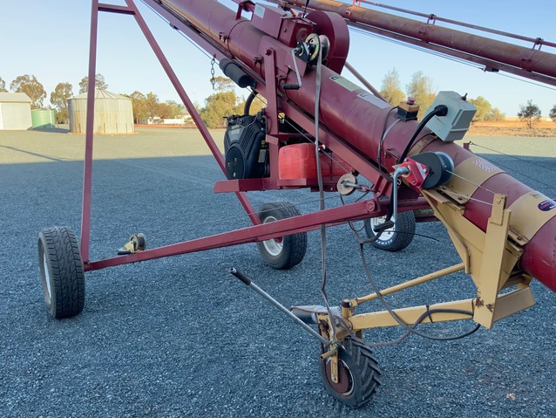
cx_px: 279
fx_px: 482
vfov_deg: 46.8
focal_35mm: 30
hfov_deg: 59.9
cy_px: 212
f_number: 1.8
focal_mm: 3
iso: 16
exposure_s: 1/280
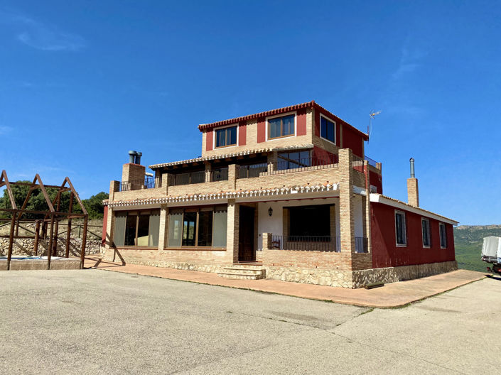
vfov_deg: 53.0
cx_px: 250
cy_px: 188
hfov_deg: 67.3
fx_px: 376
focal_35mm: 26
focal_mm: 4.25
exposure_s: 1/3731
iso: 32
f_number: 1.8
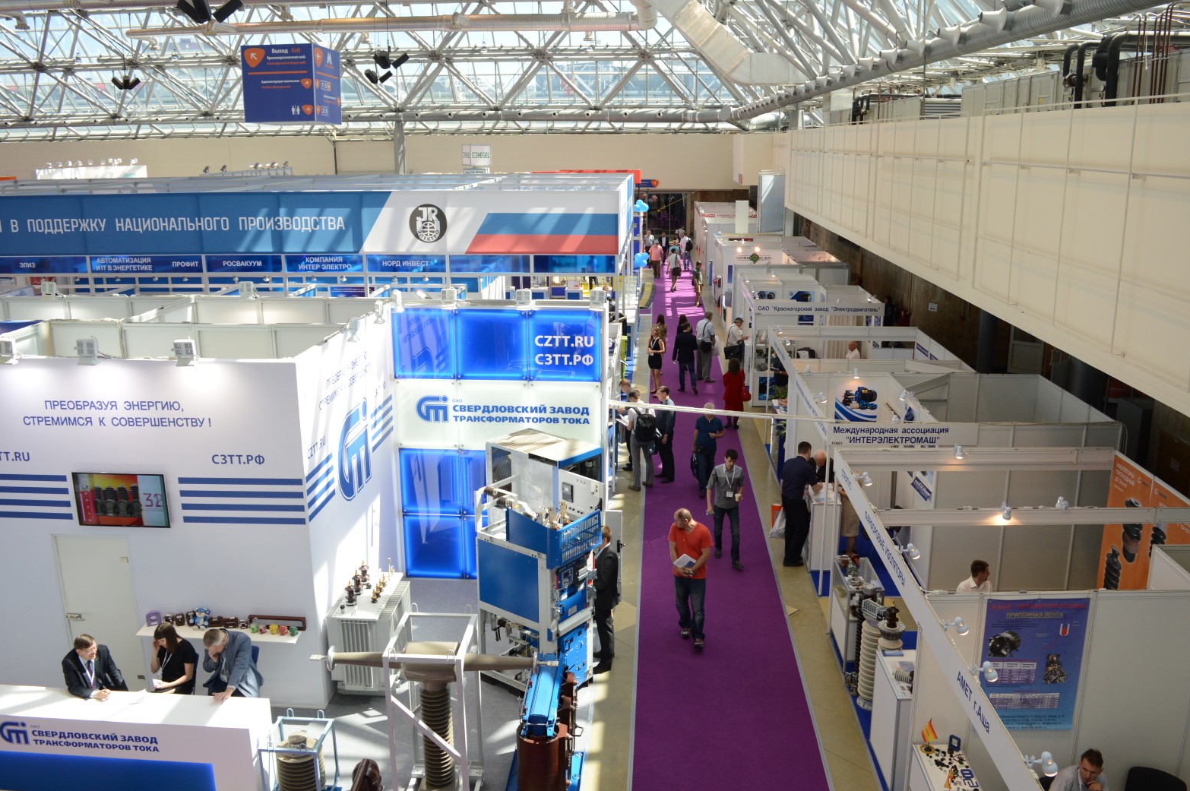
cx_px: 601
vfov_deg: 46.3
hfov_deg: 65.5
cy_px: 386
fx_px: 925
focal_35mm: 28
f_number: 6.3
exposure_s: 1/160
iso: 400
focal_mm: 18
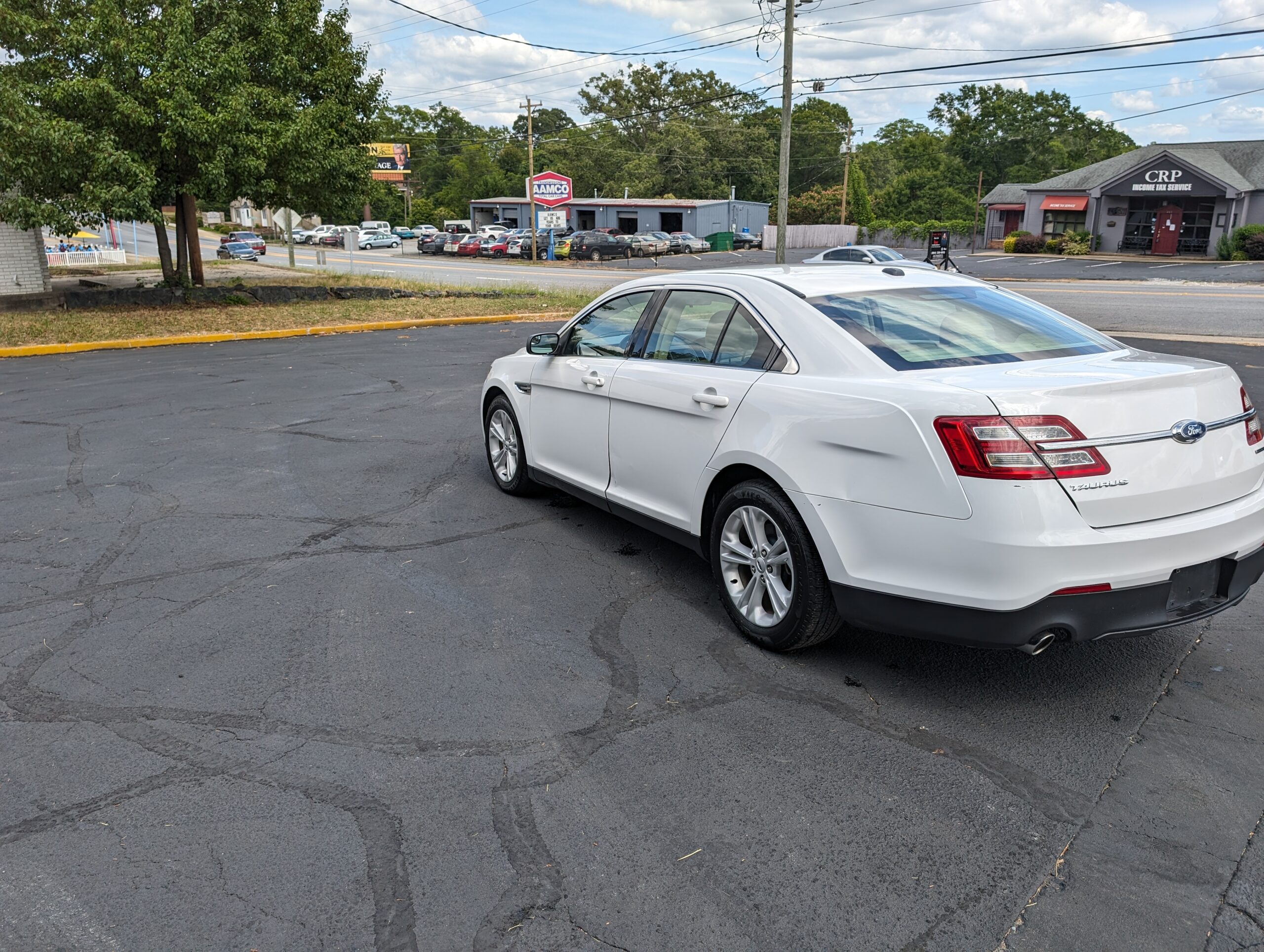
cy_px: 476
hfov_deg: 71.5
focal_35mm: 24
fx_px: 878
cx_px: 632
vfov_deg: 56.9
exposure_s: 1/775
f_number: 1.68
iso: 21
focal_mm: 6.9
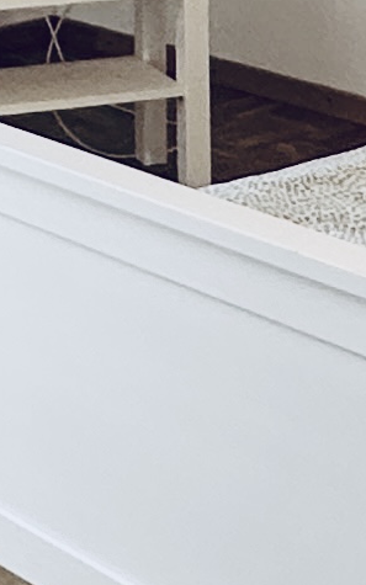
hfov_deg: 10.2
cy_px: -472
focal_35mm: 126
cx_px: -96
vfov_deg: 14.5
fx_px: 2010
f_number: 2.2
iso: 200
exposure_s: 1/50
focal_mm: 2.22
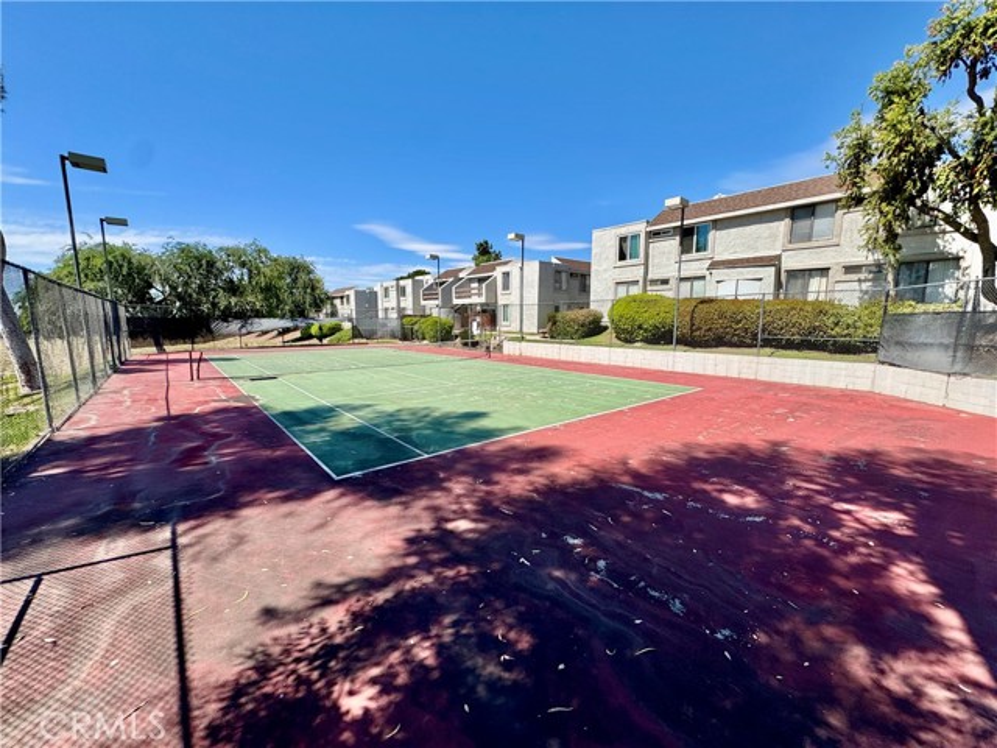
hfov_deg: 102.1
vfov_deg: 85.7
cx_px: 498
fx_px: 403
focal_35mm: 14
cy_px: 374
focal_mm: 2.22
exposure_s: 1/2415
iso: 50
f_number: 2.2
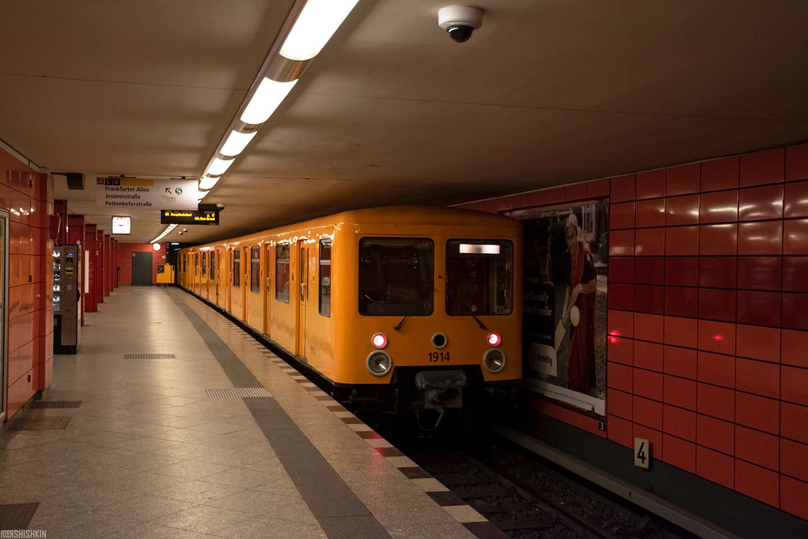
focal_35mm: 39
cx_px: 404
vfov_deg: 34.2
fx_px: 875
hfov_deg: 49.6
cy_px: 270
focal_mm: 26
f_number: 4
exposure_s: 1/160
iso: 1250
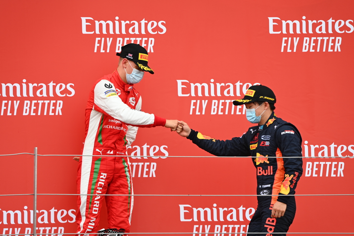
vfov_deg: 4.2
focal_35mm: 330
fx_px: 3245
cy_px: 118
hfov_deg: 6.2
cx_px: 177
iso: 400
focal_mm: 330
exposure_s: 1/640
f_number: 5.6
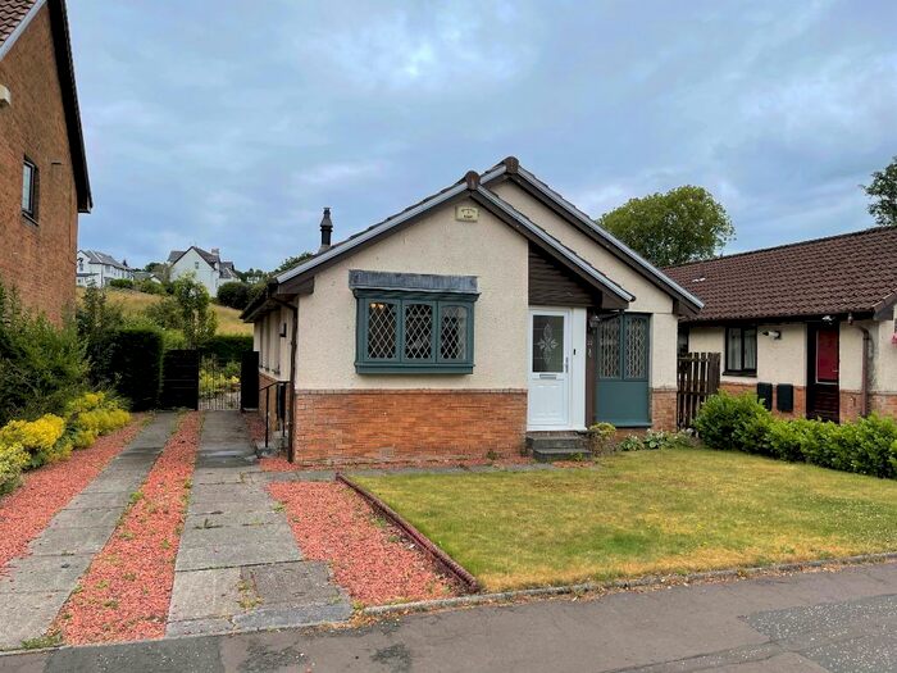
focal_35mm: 26
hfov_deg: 67.3
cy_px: 336
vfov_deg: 53.1
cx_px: 448
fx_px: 674
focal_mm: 5.1
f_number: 1.6
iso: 32
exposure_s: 1/2857
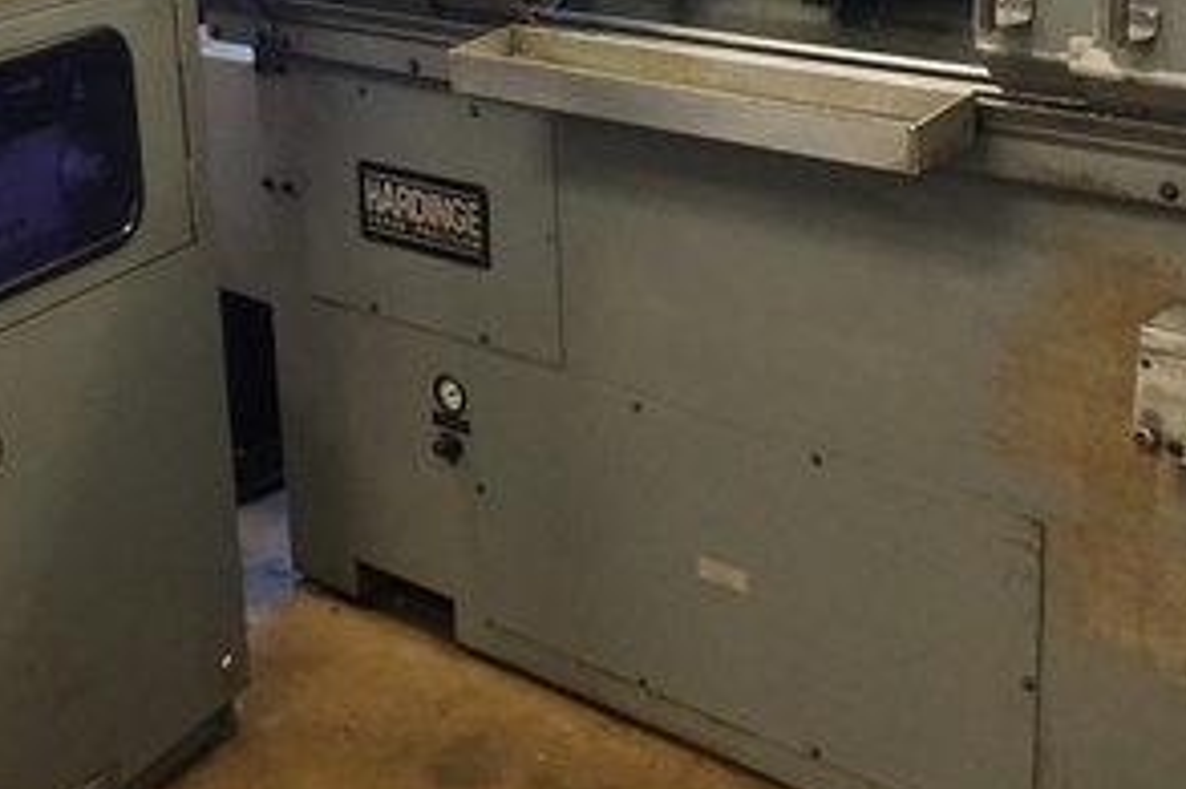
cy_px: 121
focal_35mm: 59
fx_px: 1943
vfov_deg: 22.6
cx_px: 540
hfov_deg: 33.9
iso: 2500
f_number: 3.5
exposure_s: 1/160
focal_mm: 16
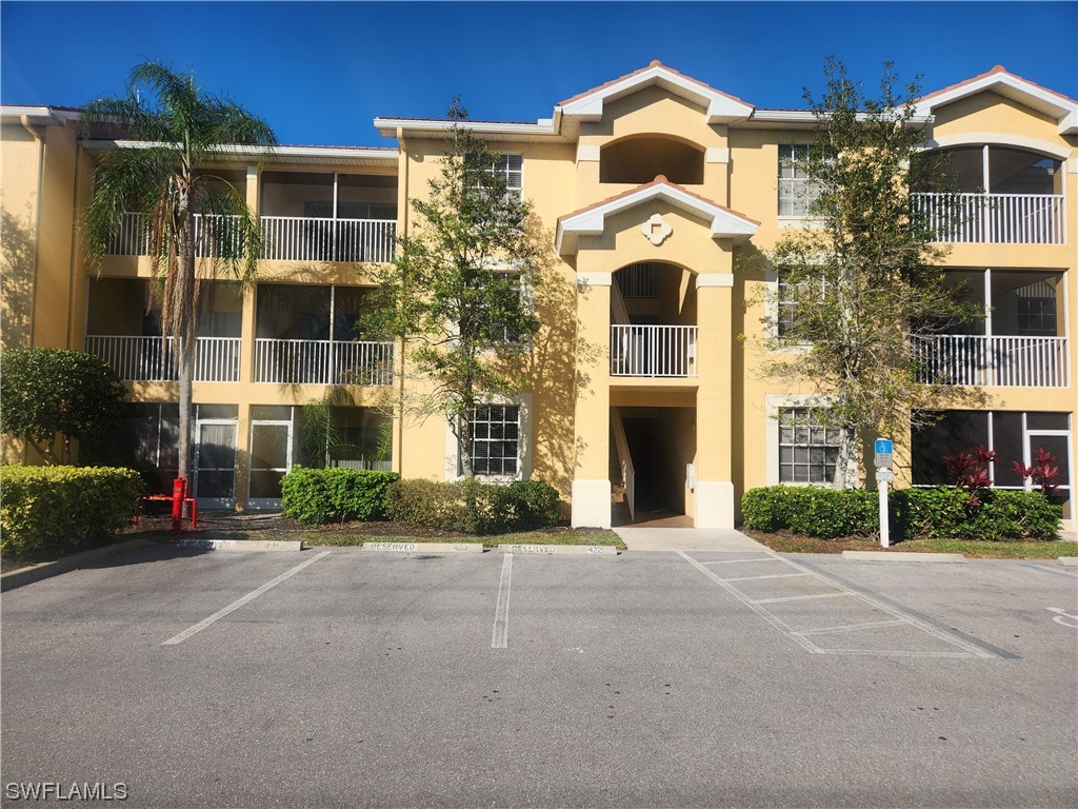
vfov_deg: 58.9
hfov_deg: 73.9
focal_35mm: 23
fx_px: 716
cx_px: 539
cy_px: 404
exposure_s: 1/2204
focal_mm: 5.4
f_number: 1.8
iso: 20
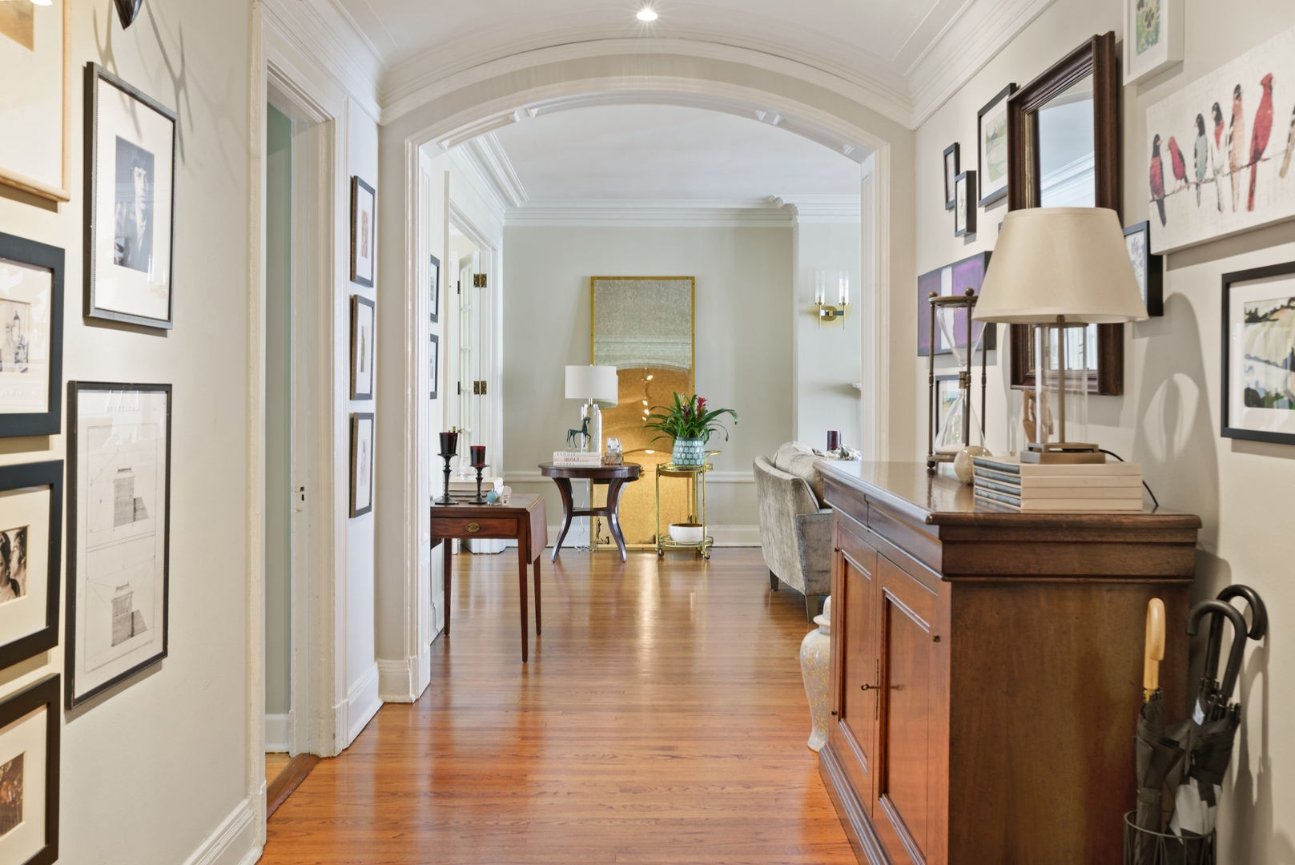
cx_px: 648
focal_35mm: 35
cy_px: 432
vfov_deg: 37.9
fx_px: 1260
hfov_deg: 54.4
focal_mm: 35
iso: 400
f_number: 8
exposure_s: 1.3
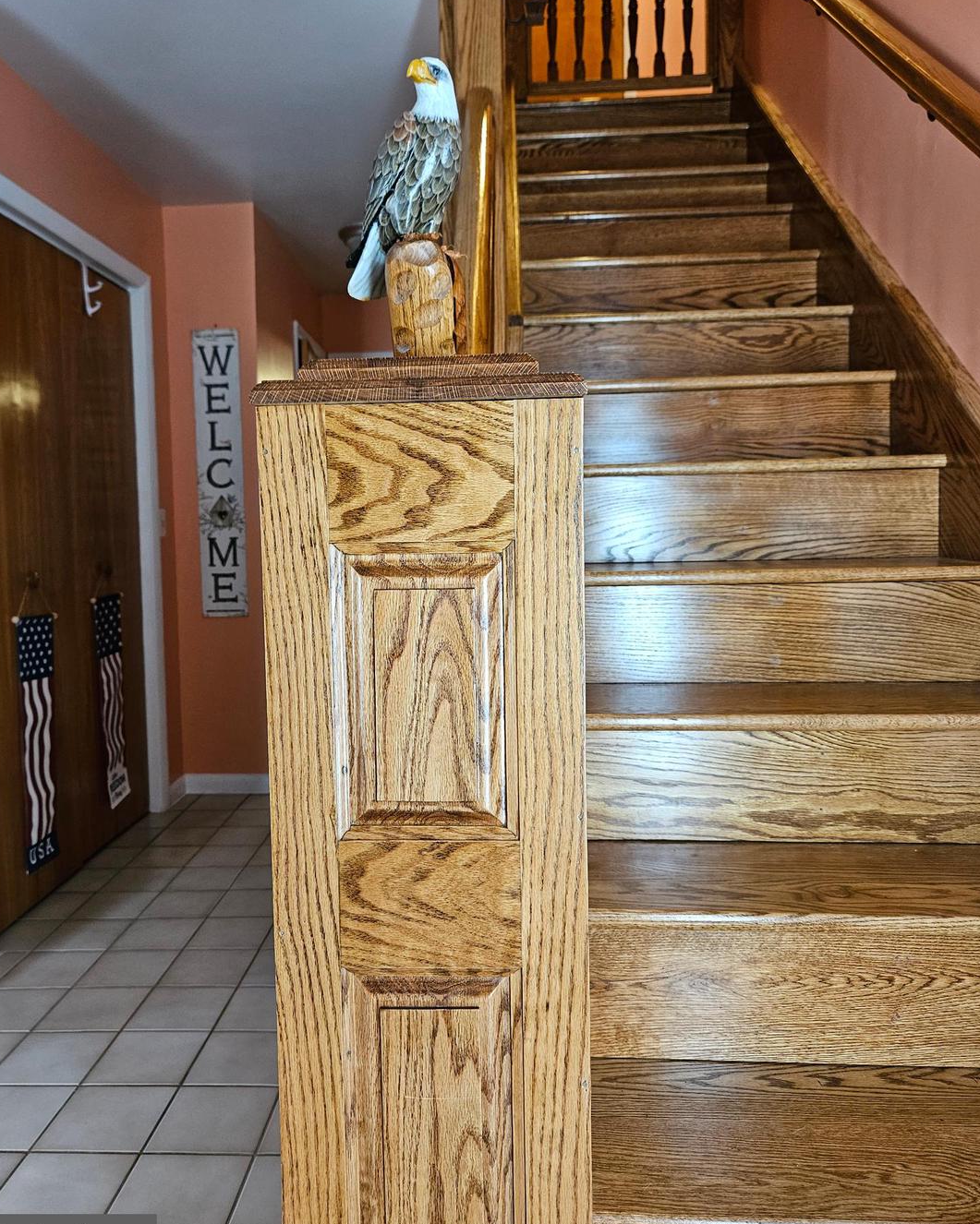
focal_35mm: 26
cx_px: 458
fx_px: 943
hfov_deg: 54.9
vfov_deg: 66.0
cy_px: 581
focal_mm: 5.4
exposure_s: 1/120
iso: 400
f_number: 1.8
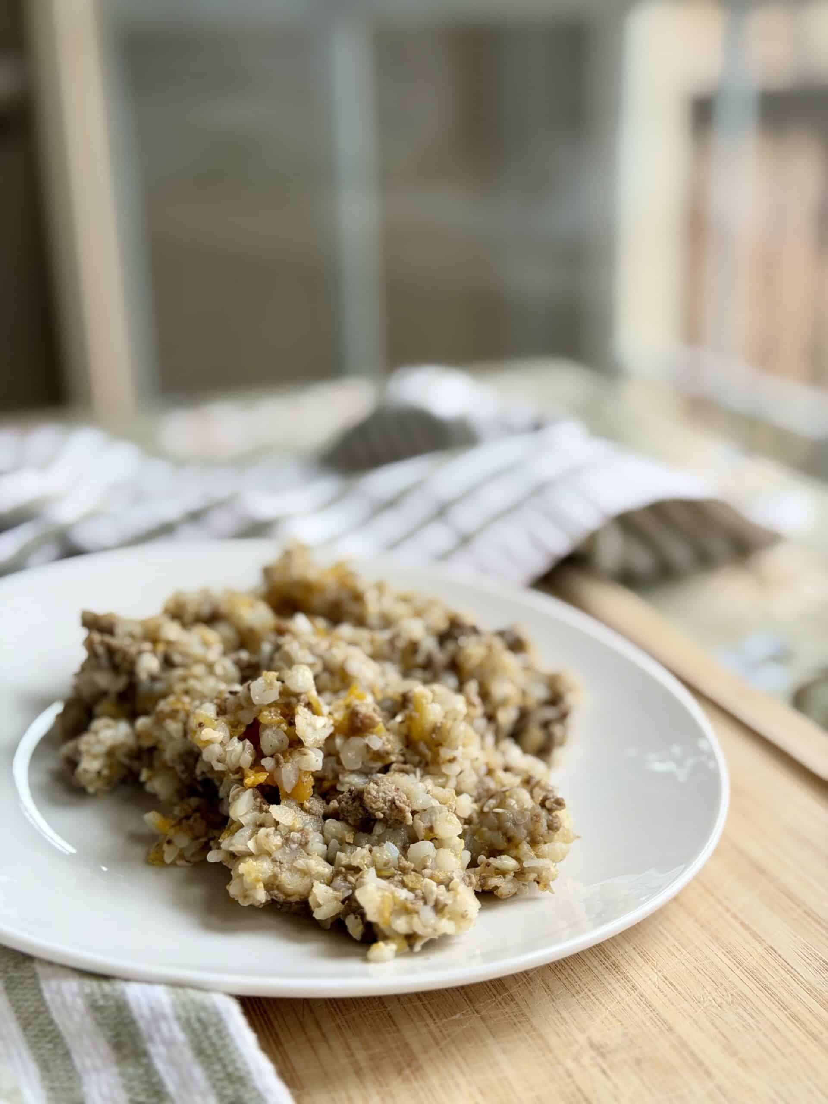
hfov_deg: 30.3
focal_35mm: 48
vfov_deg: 39.7
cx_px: 414
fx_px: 1531
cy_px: 552
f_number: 1.78
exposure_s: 1/121
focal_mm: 6.76
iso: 64
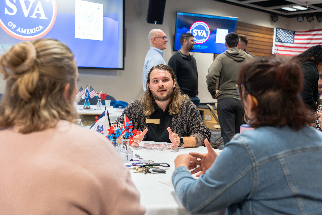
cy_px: 108
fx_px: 401
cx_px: 161
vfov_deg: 30.0
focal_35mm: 45
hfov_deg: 43.8
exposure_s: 1/80
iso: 3200
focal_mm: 44.8
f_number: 4
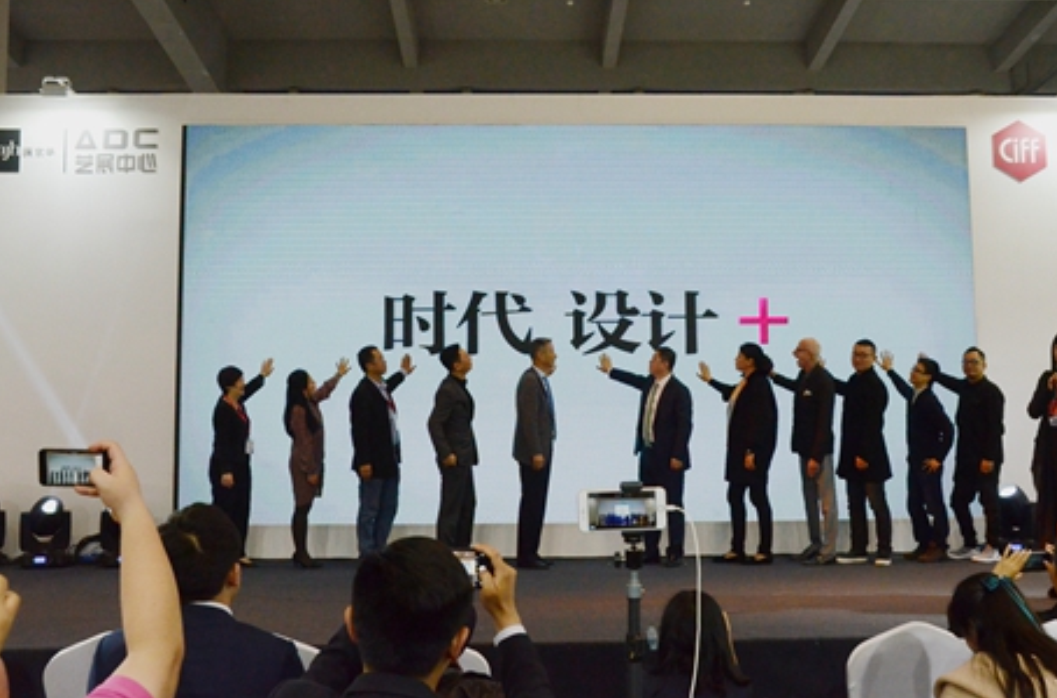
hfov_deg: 48.5
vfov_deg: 33.2
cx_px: 566
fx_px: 1171
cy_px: 307
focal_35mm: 40
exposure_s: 1/250
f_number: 7.1
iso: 2500
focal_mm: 22
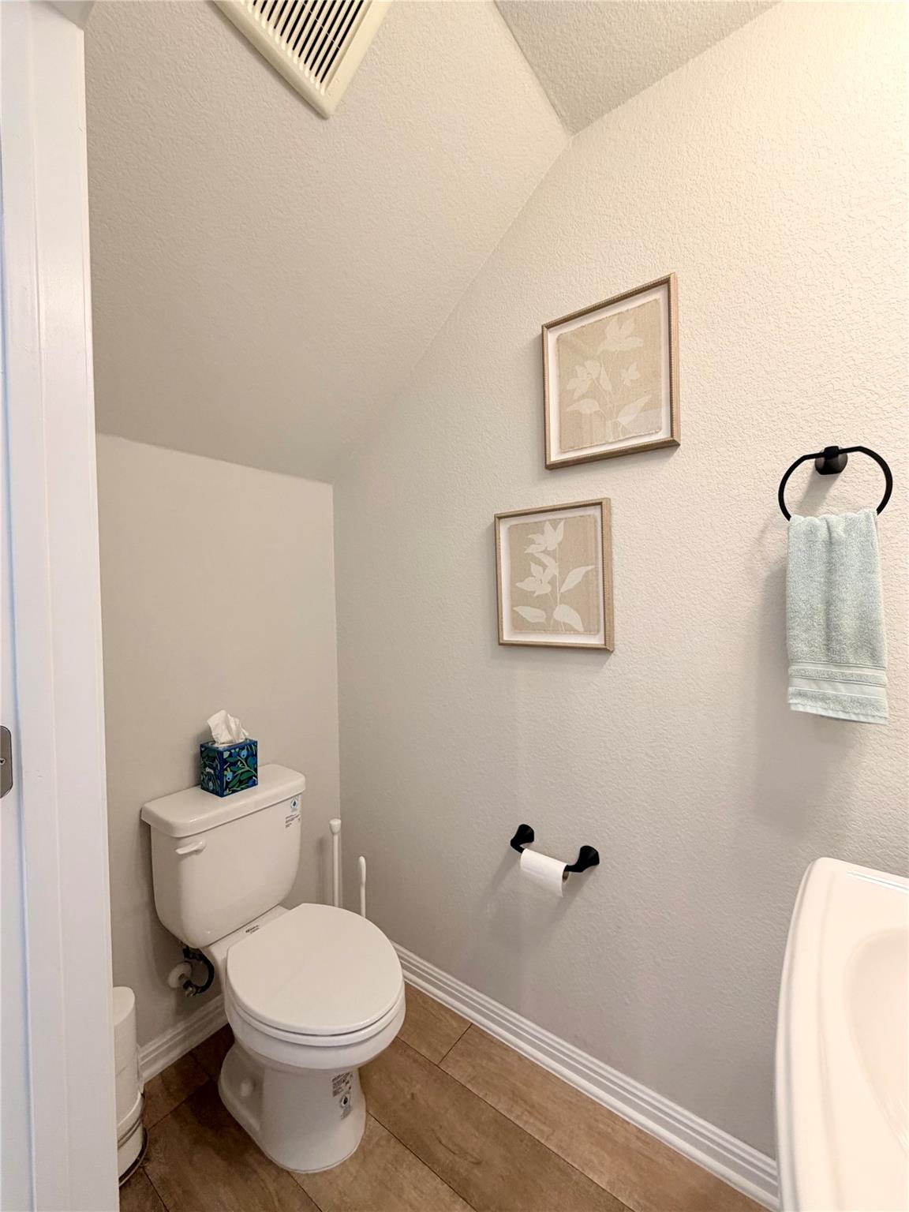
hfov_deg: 85.7
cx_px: 454
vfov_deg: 102.1
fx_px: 490
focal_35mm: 14
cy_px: 606
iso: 200
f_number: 2.2
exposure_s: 1/120
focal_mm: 2.22
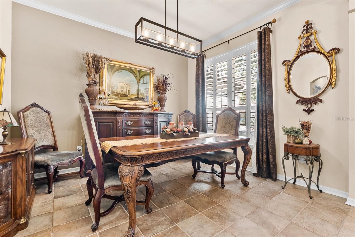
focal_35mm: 16
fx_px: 158
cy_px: 118
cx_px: 178
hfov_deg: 96.7
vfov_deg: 73.8
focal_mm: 16
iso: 320
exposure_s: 1/1.25
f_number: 9
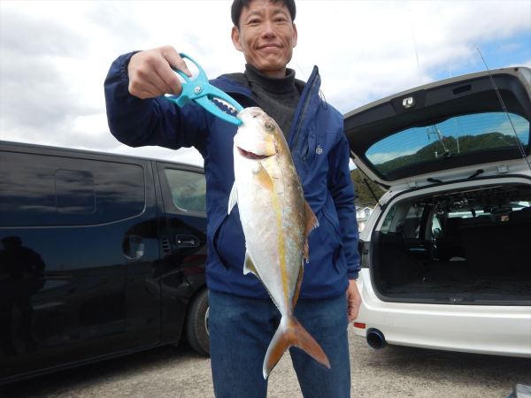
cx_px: 266
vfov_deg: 56.8
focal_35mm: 24
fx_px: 368
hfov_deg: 71.6
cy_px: 199
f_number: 2.8
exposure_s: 1/1250
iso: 125
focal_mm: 4.3
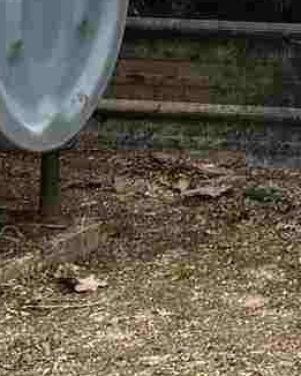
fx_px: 2460
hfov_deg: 6.7
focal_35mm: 221
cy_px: -496
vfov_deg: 8.1
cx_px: 688
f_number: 1.78
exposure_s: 1/617
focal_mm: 6.76
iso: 80
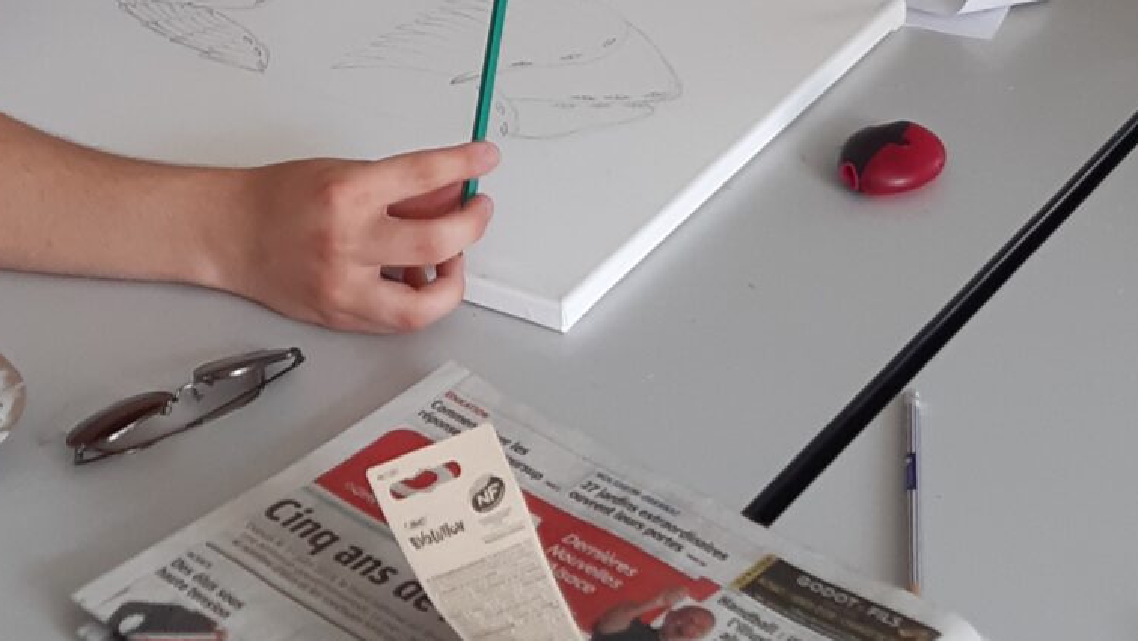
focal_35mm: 96
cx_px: 461
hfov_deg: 22.2
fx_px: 2897
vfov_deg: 11.7
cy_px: -486
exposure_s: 1/60
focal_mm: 3.92
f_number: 1.7
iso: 80
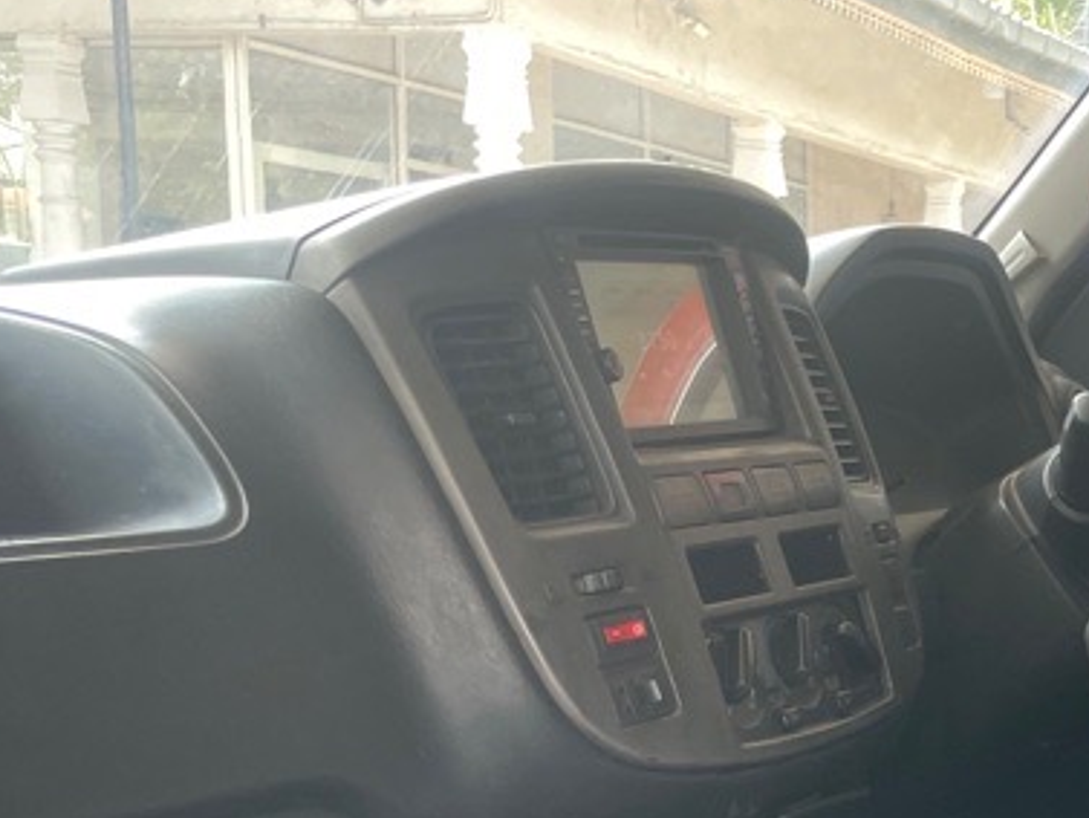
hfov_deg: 26.5
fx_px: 2171
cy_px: 1041
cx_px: 1121
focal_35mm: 69
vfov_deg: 19.7
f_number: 1.6
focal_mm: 4.2
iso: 80
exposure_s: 1/121
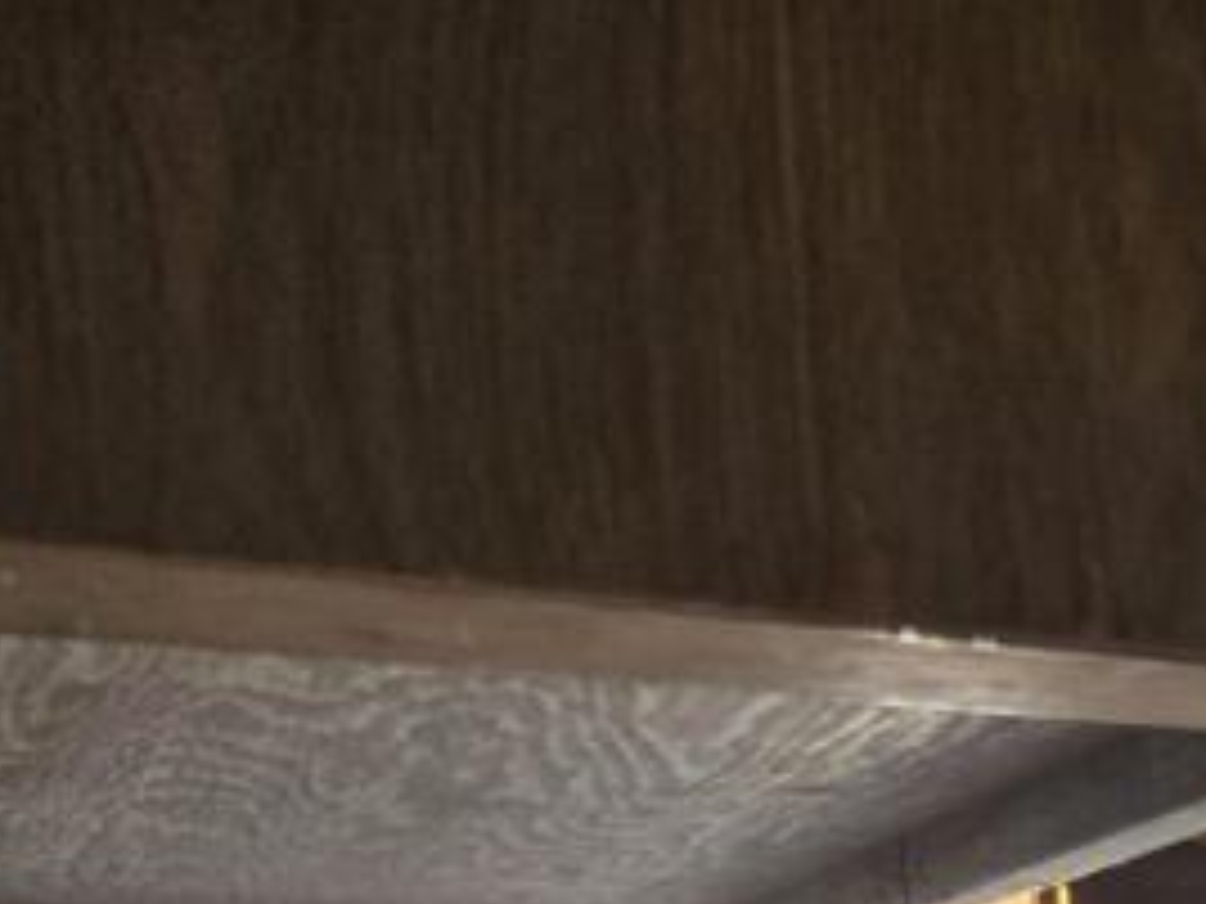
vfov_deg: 15.3
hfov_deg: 17.4
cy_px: 1426
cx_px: 2268
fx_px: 3066
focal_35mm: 88
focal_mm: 5.4
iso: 125
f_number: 1.8
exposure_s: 1/120
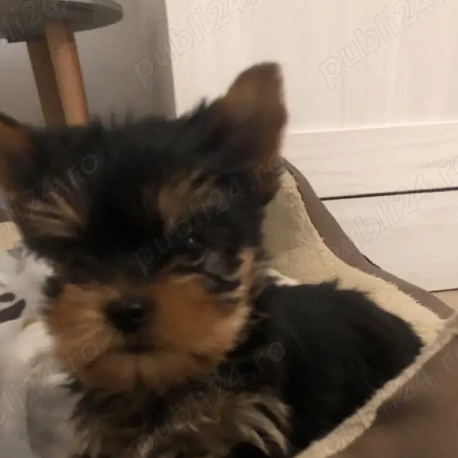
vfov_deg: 31.0
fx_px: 778
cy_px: 426
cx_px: 257
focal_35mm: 52
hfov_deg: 32.8
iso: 125
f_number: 1.8
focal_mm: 3.99
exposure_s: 1/4
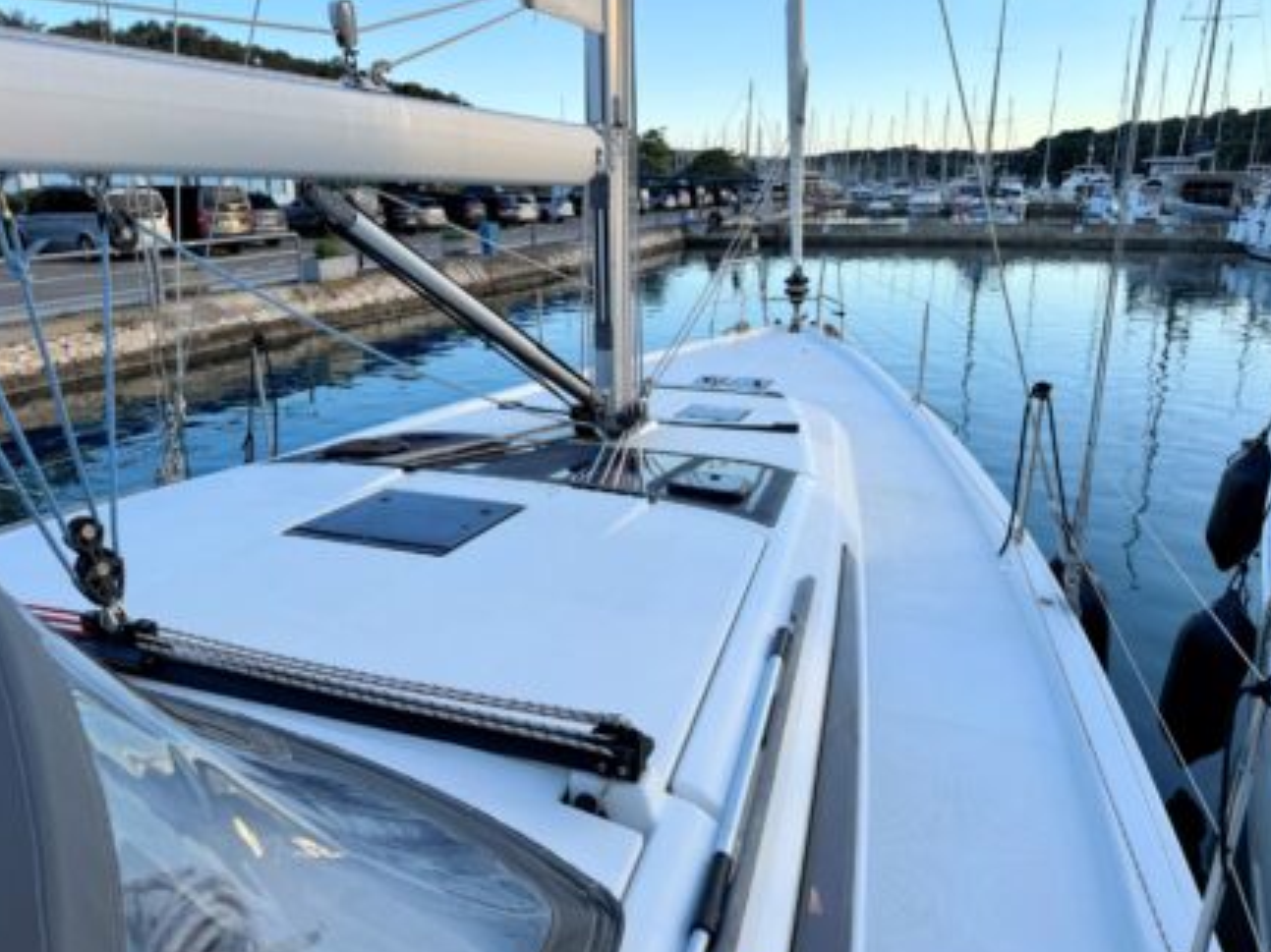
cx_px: 627
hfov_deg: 67.3
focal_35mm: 26
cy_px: 466
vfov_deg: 53.0
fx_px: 954
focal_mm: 6.76
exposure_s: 1/1094
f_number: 1.78
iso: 80
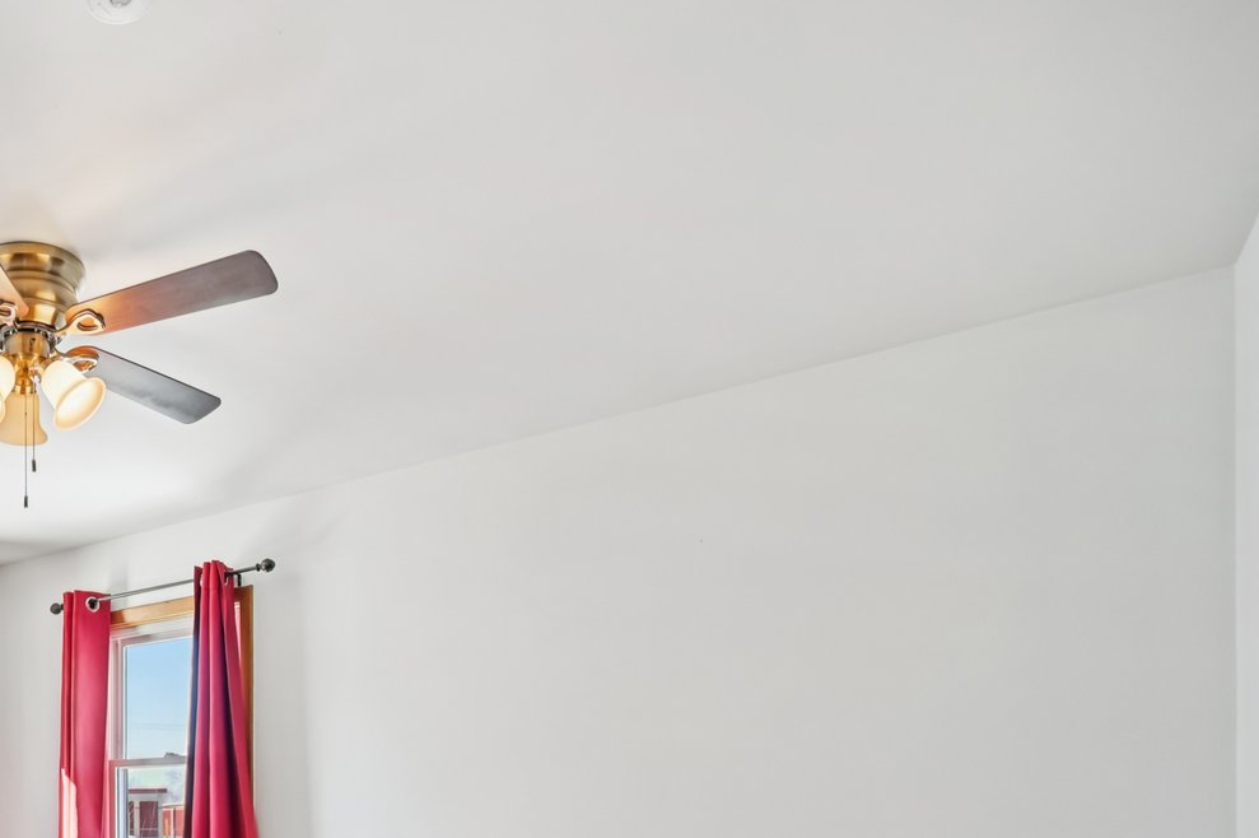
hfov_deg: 52.9
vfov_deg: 39.5
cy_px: 842
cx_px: 51
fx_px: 1013
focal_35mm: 29
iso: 400
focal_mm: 14
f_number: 4
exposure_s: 1/60
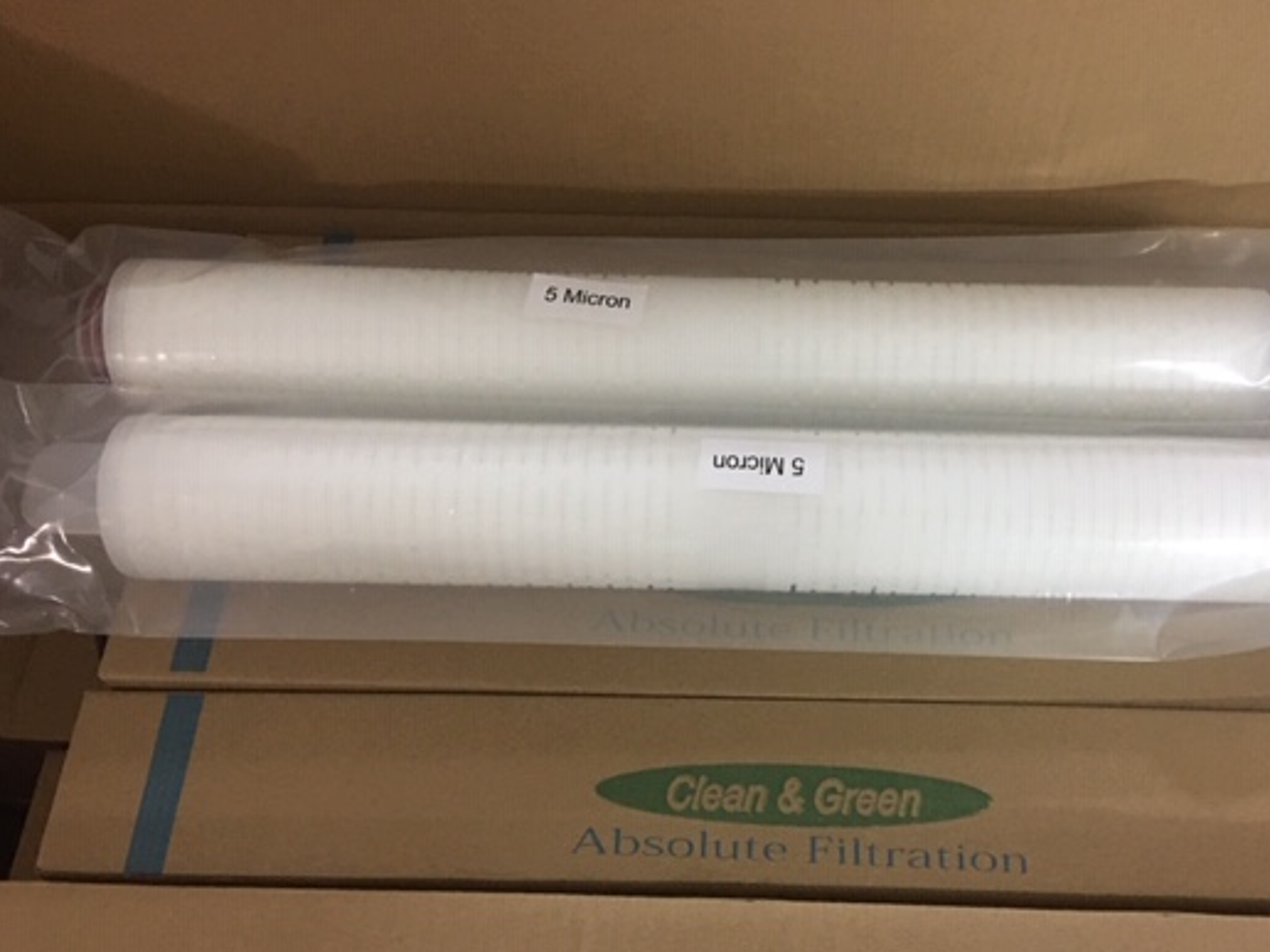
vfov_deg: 39.5
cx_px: 761
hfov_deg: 51.0
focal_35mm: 36
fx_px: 1321
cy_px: 573
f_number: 2.2
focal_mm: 4.15
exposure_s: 1/8
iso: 125
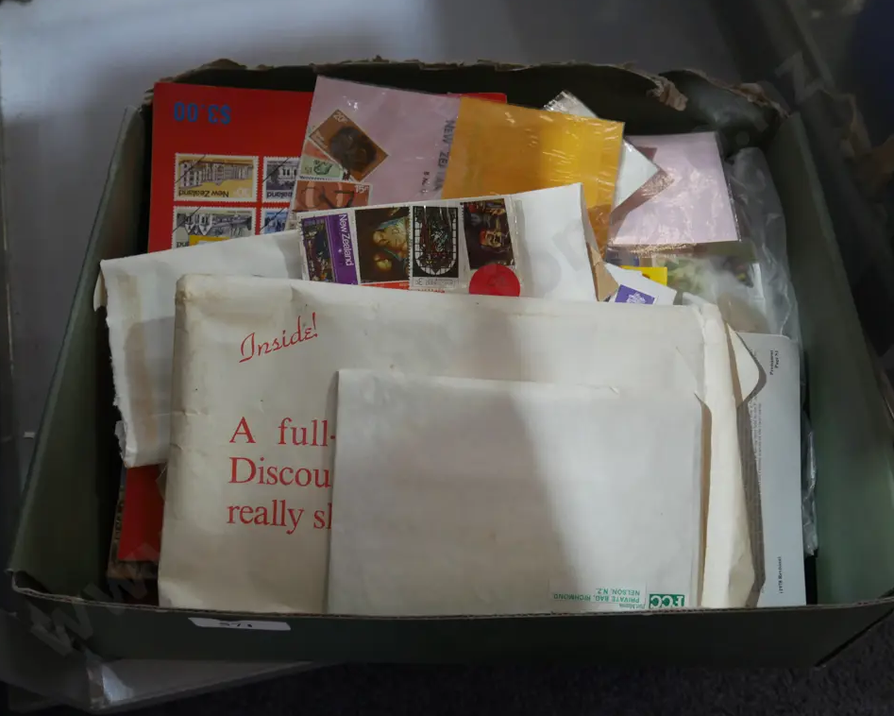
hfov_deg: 47.9
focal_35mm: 38
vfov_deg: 39.2
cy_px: 357
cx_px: 426
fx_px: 1006
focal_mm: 18
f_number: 4
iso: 1000
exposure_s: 1/60
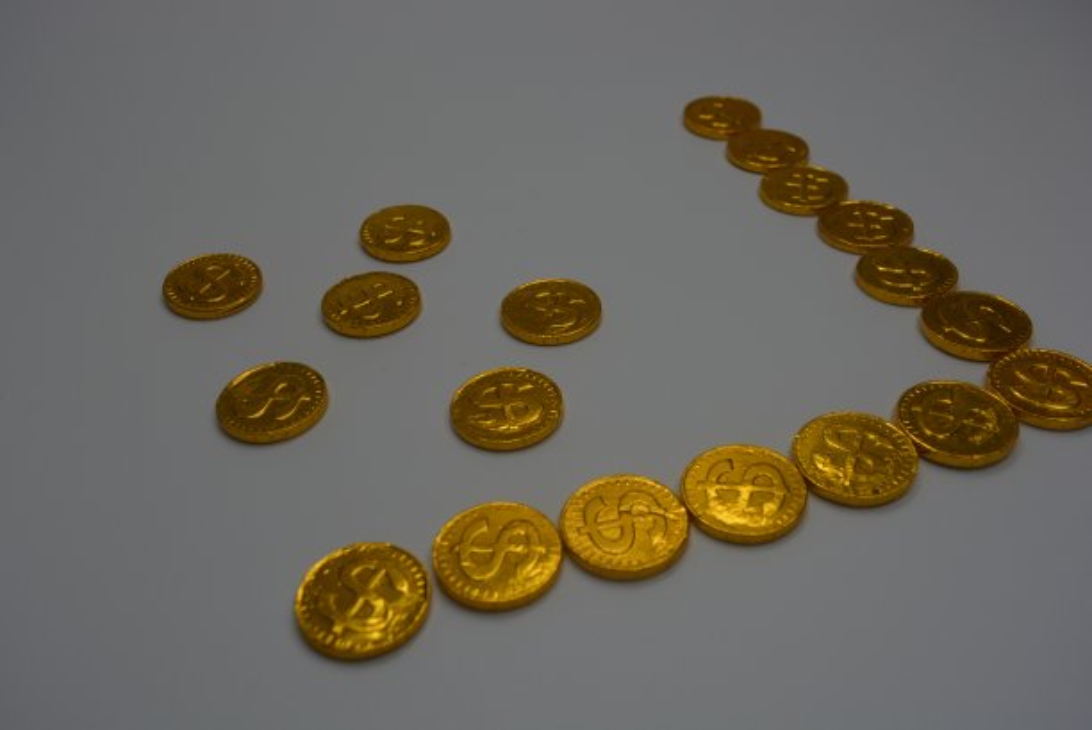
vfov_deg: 36.9
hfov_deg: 53.1
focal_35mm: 36
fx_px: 1093
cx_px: 546
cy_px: 365
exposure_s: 1/200
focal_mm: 24
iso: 200
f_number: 7.1
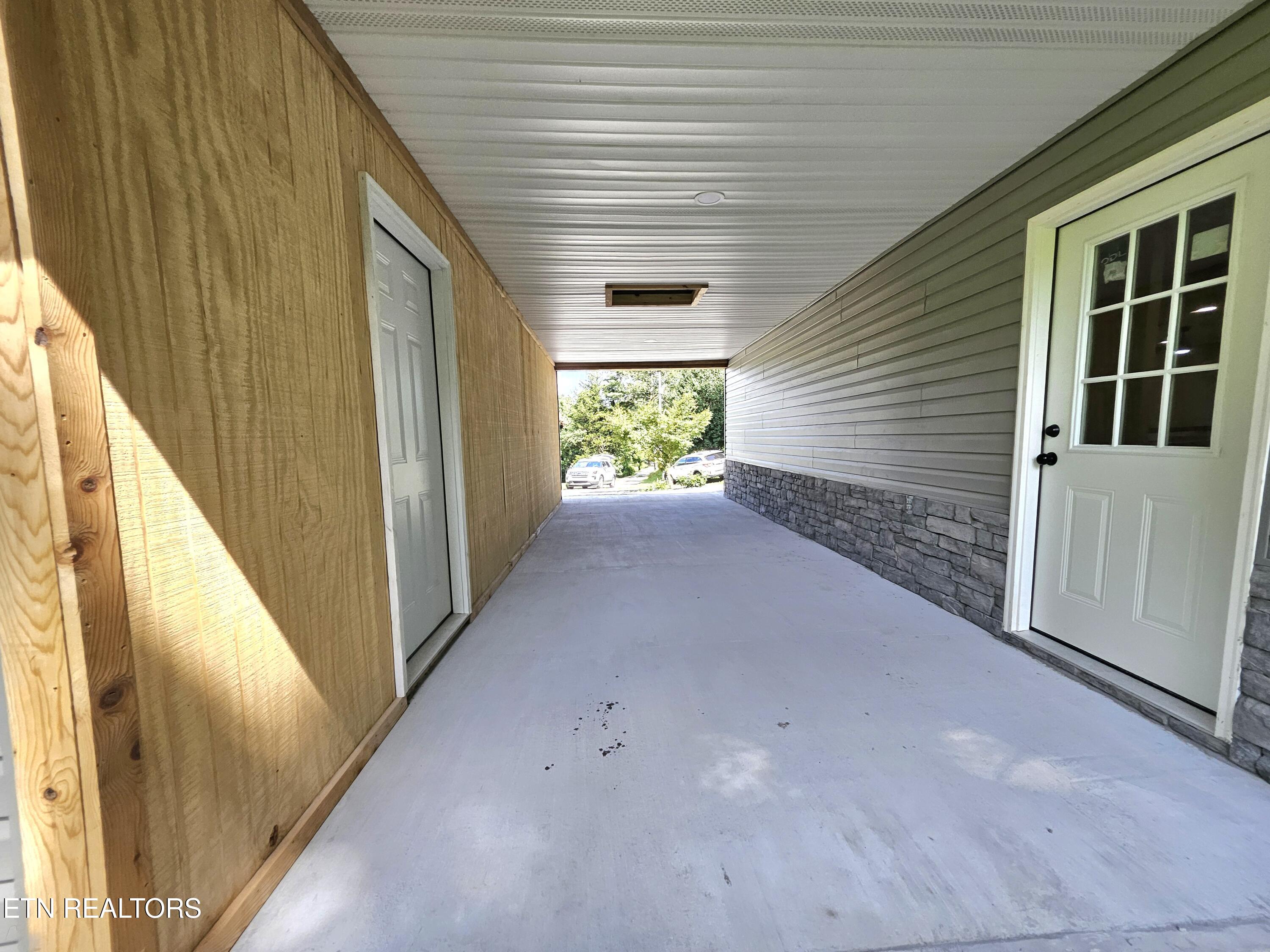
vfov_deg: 89.9
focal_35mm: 13
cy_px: 476
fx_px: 477
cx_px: 635
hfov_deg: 106.2
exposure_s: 1/370
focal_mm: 1.74
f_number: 2.2
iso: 80
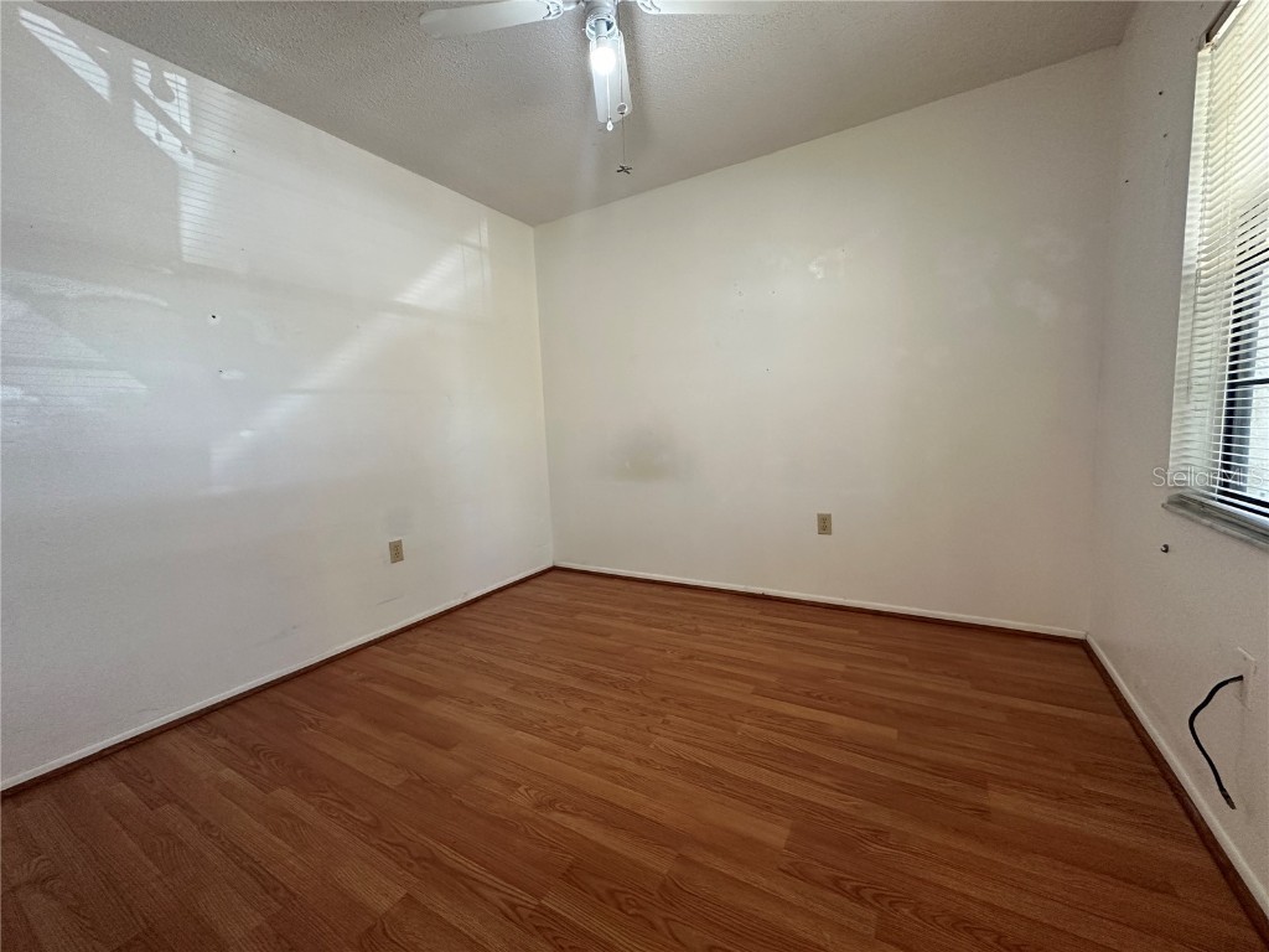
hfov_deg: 102.1
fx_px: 513
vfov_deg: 85.7
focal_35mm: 14
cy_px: 476
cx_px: 634
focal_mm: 2.22
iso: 250
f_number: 2.2
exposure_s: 1/120
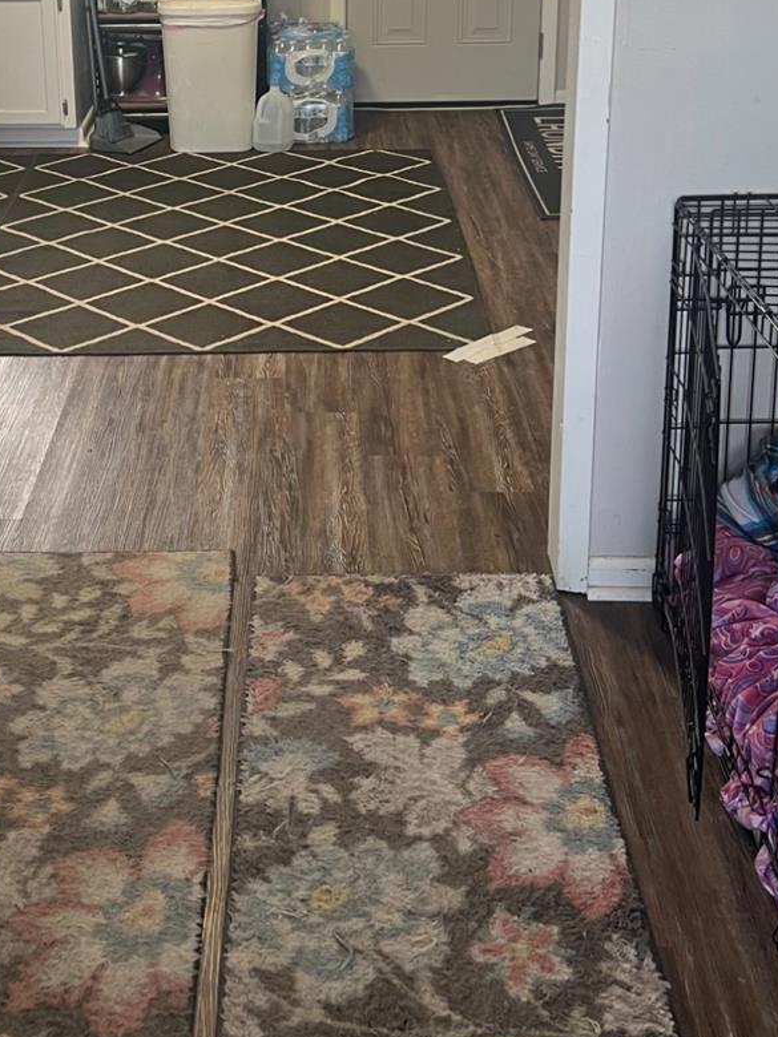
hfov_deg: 28.9
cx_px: 243
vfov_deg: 36.6
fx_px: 1498
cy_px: 172
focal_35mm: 50
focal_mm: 5.7
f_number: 1.5
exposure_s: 1/60
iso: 80
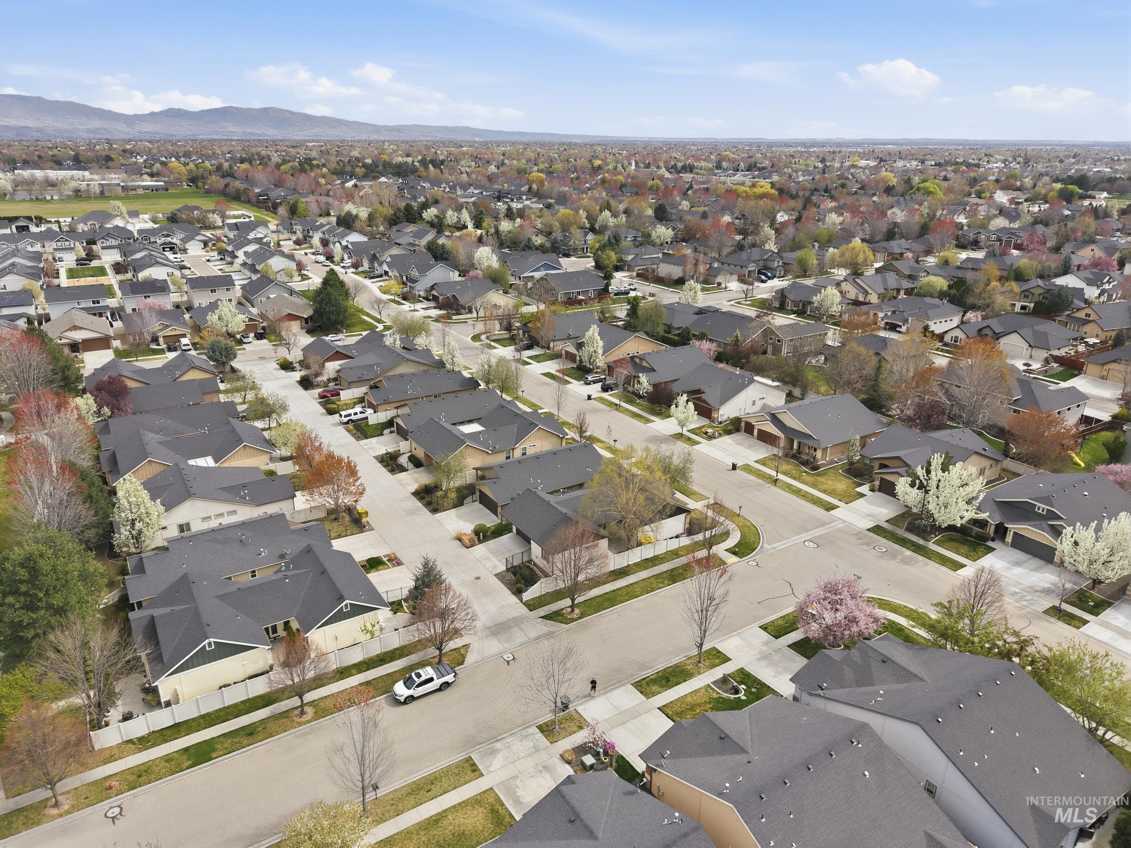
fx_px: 784
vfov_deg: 56.8
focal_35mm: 24
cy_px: 424
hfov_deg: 71.6
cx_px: 566
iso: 200
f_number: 1.8
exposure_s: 1/4000
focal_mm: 8.7
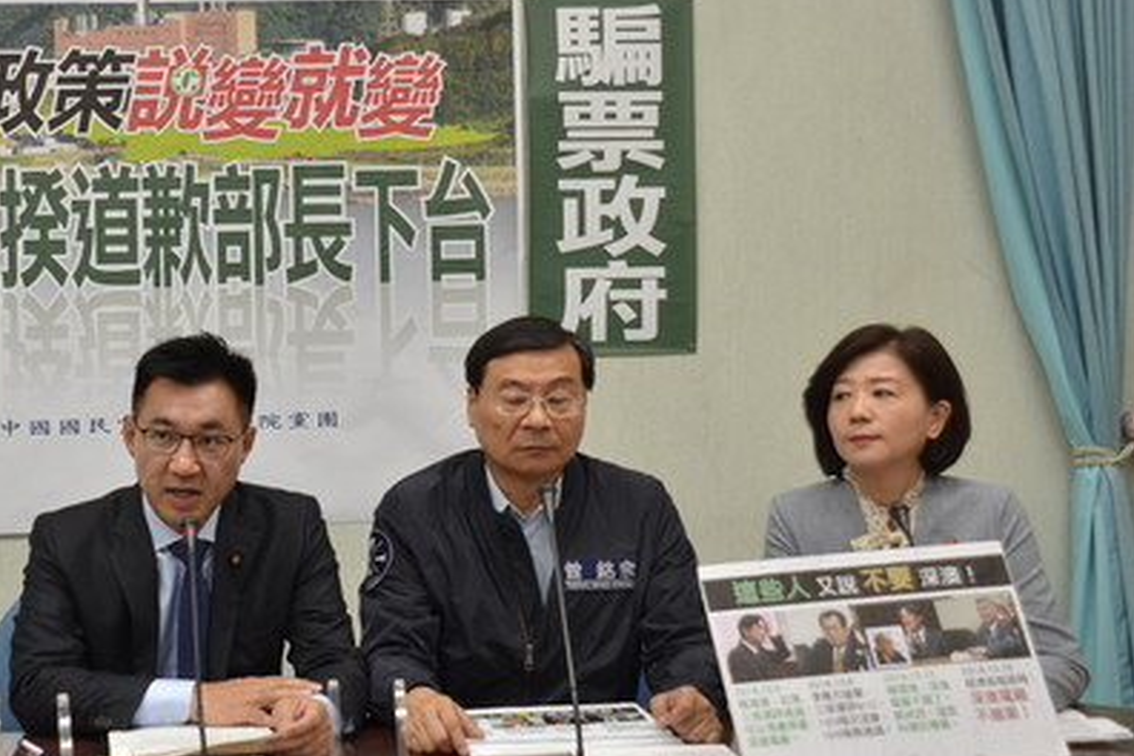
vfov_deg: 20.0
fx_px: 2142
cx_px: 278
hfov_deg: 29.2
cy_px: 325
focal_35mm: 68
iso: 400
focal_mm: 30
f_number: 4.5
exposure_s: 1/80
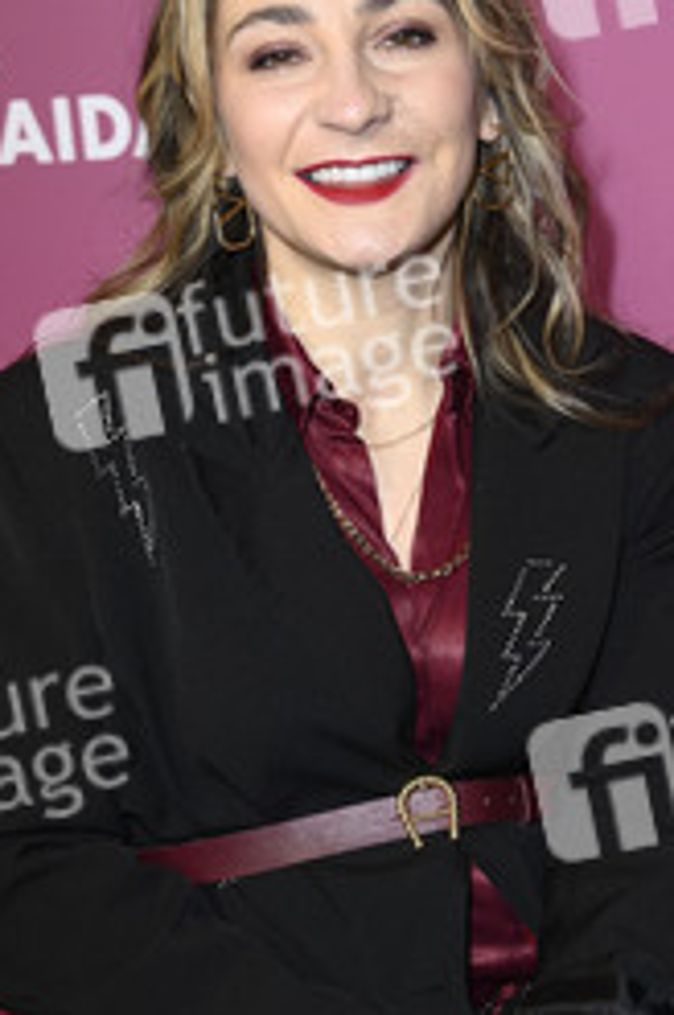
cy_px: 559
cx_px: 366
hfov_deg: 12.4
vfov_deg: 18.6
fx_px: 3098
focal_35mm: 110
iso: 640
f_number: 5.6
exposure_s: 1/250
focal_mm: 68
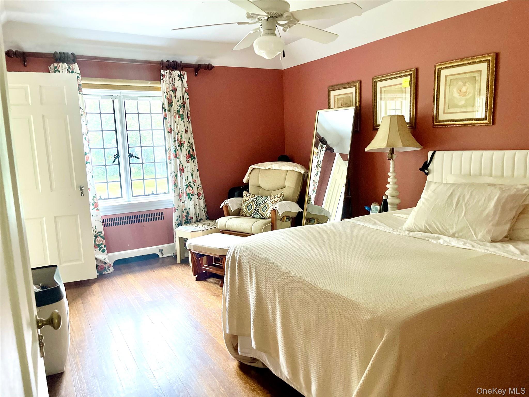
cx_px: 264
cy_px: 198
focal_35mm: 26
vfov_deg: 53.1
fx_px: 397
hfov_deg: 67.3
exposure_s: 1/40
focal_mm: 5.1
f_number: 1.6
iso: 640
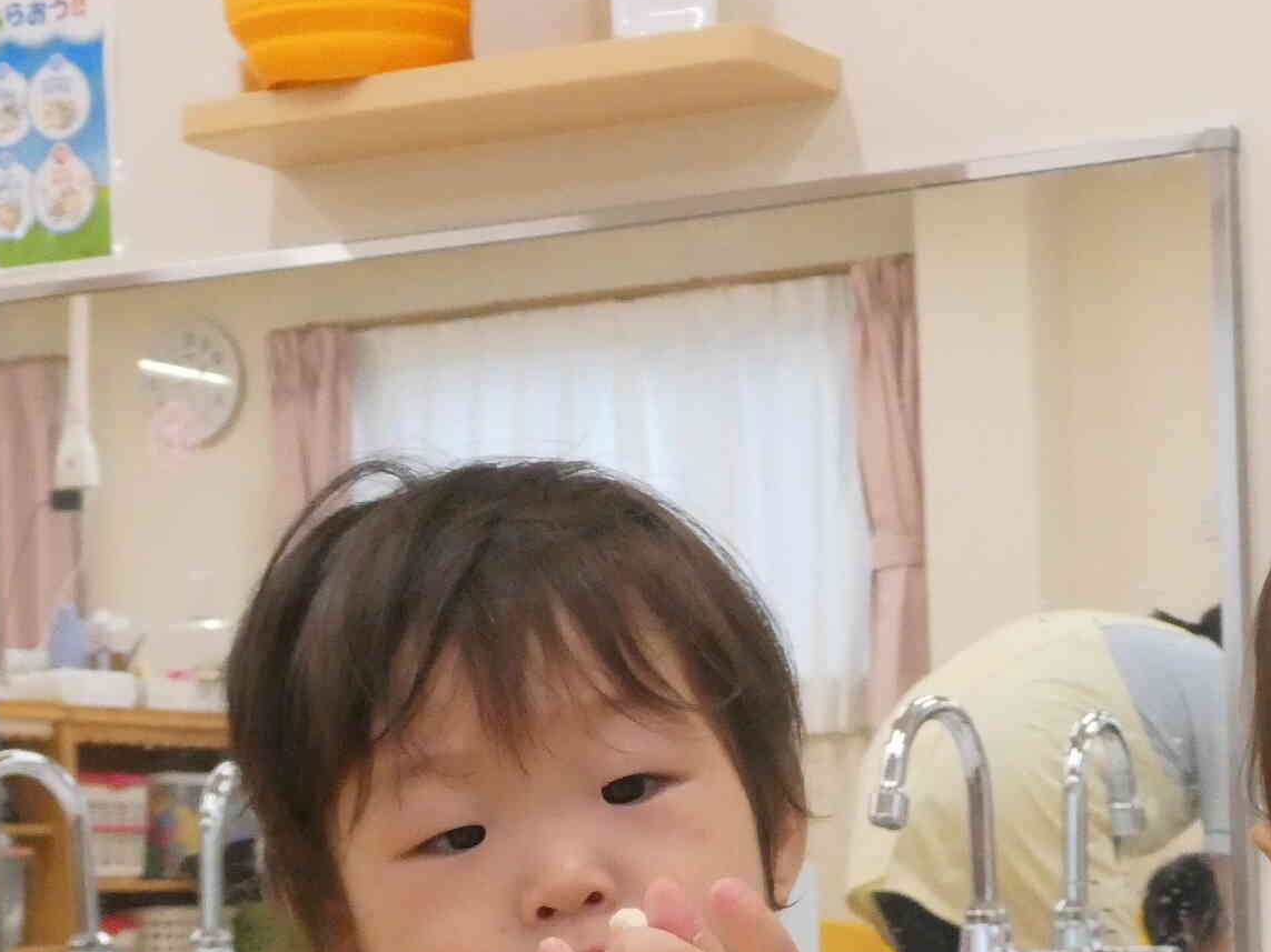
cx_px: 1005
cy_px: 989
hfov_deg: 19.3
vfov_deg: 14.4
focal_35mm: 101
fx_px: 3708
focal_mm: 7.8
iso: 640
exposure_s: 1/80
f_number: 3.9
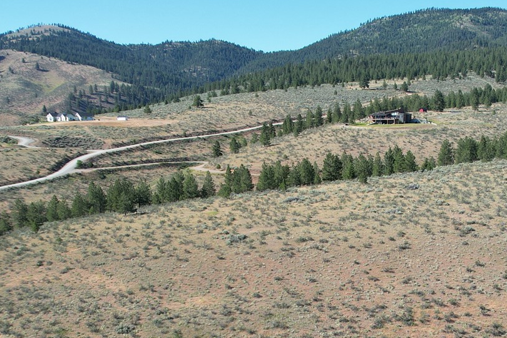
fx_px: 831
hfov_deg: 33.6
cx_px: 338
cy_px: 314
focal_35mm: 59
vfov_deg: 22.4
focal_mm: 8.38
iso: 110
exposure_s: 1/1250
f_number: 2.8
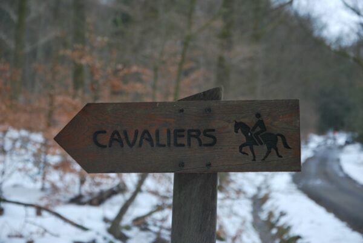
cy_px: 122
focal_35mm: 112
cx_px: 182
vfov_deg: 12.2
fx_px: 1136
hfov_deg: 18.2
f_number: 5.6
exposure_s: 1/125
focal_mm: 75
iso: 360
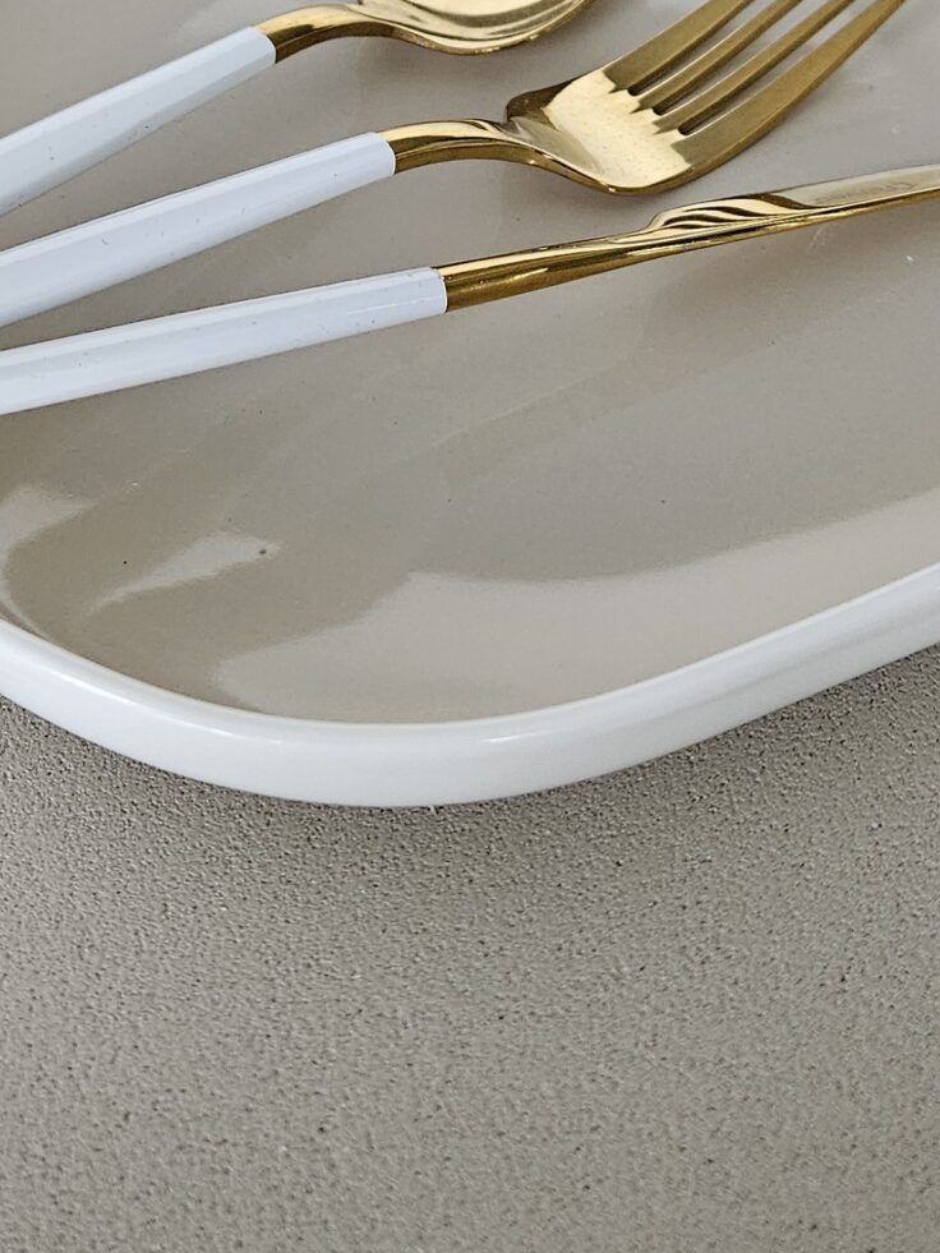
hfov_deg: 24.4
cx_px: 450
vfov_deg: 31.5
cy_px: 285
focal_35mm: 60
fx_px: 2172
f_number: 1.8
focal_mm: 5.4
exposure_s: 1/100
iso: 400
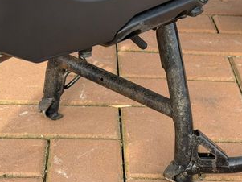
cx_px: 157
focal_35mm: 102
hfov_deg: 19.2
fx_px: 713
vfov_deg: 14.5
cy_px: 107
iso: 80
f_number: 1.78
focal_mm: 6.76
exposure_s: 1/549
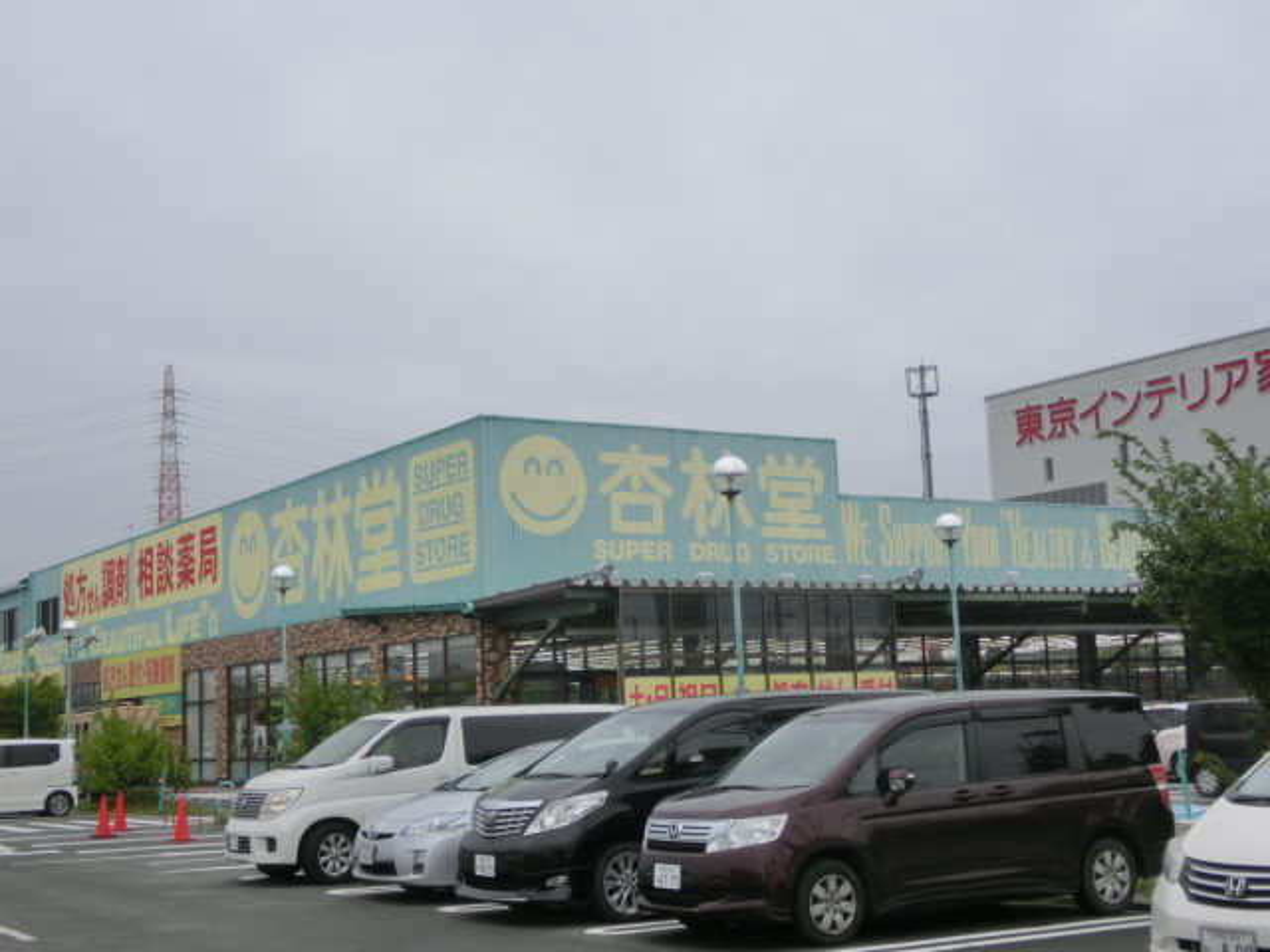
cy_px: 476
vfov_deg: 30.9
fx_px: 1724
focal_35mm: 47
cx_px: 635
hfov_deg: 40.4
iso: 80
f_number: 4.2
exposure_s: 1/320
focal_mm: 8.29
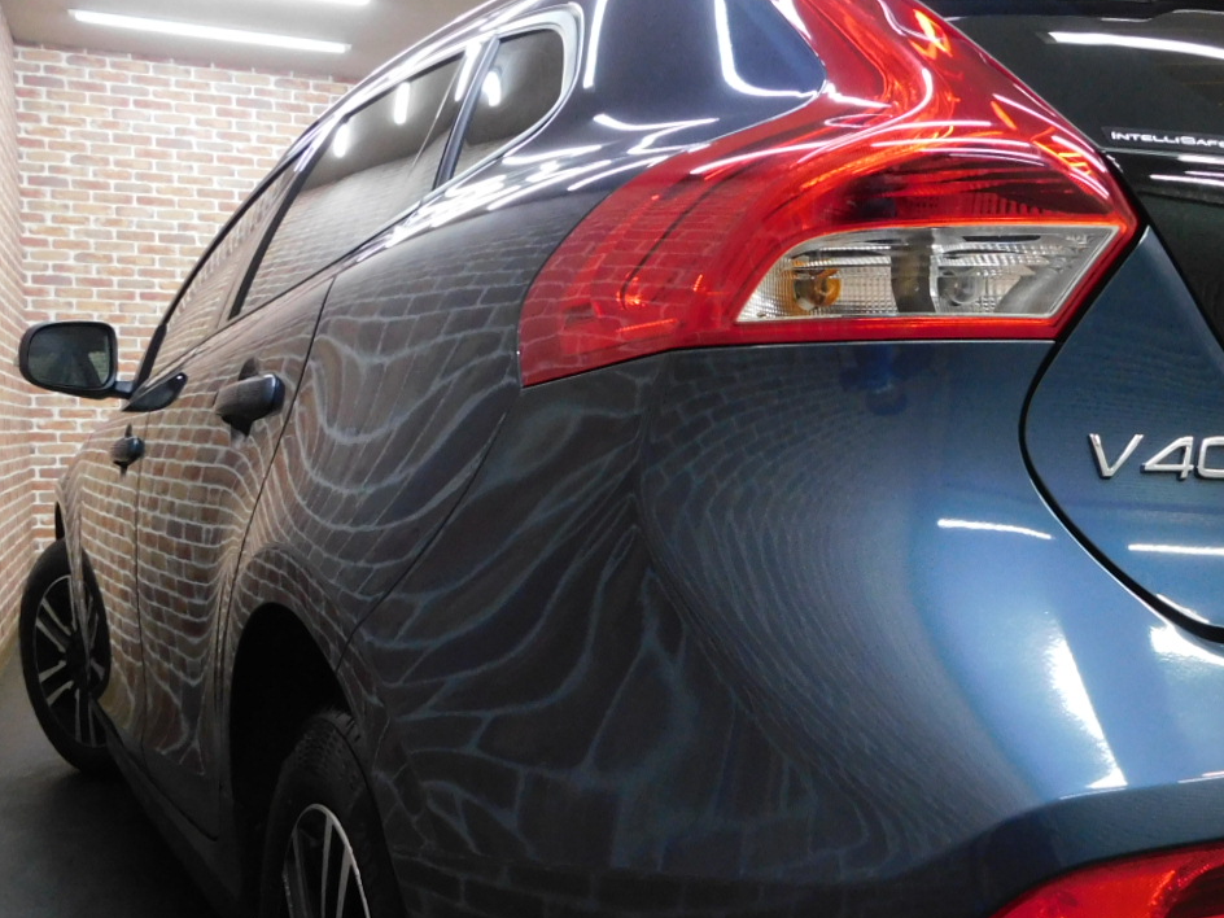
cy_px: 582
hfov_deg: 47.1
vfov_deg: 36.6
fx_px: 1379
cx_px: 809
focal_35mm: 39
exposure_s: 1/30
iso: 360
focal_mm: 4
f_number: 3
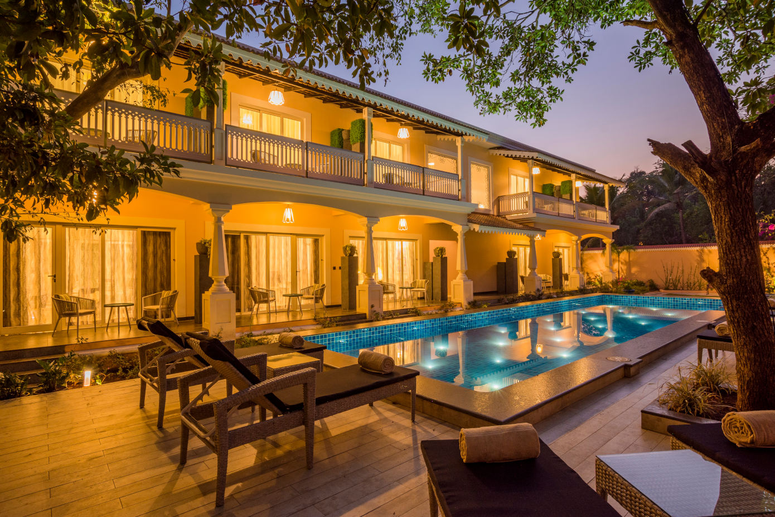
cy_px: 258
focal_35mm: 18
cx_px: 388
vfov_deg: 67.4
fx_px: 388
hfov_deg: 90.0
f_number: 10
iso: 250
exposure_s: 3
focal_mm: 12
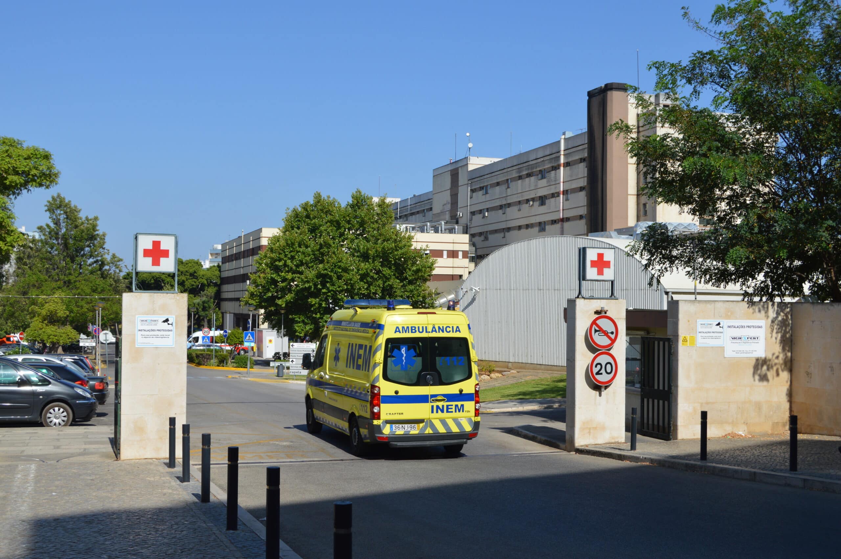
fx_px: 1050
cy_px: 280
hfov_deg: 43.6
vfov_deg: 29.8
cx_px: 420
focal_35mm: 45
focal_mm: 30
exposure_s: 1/400
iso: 100
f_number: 10
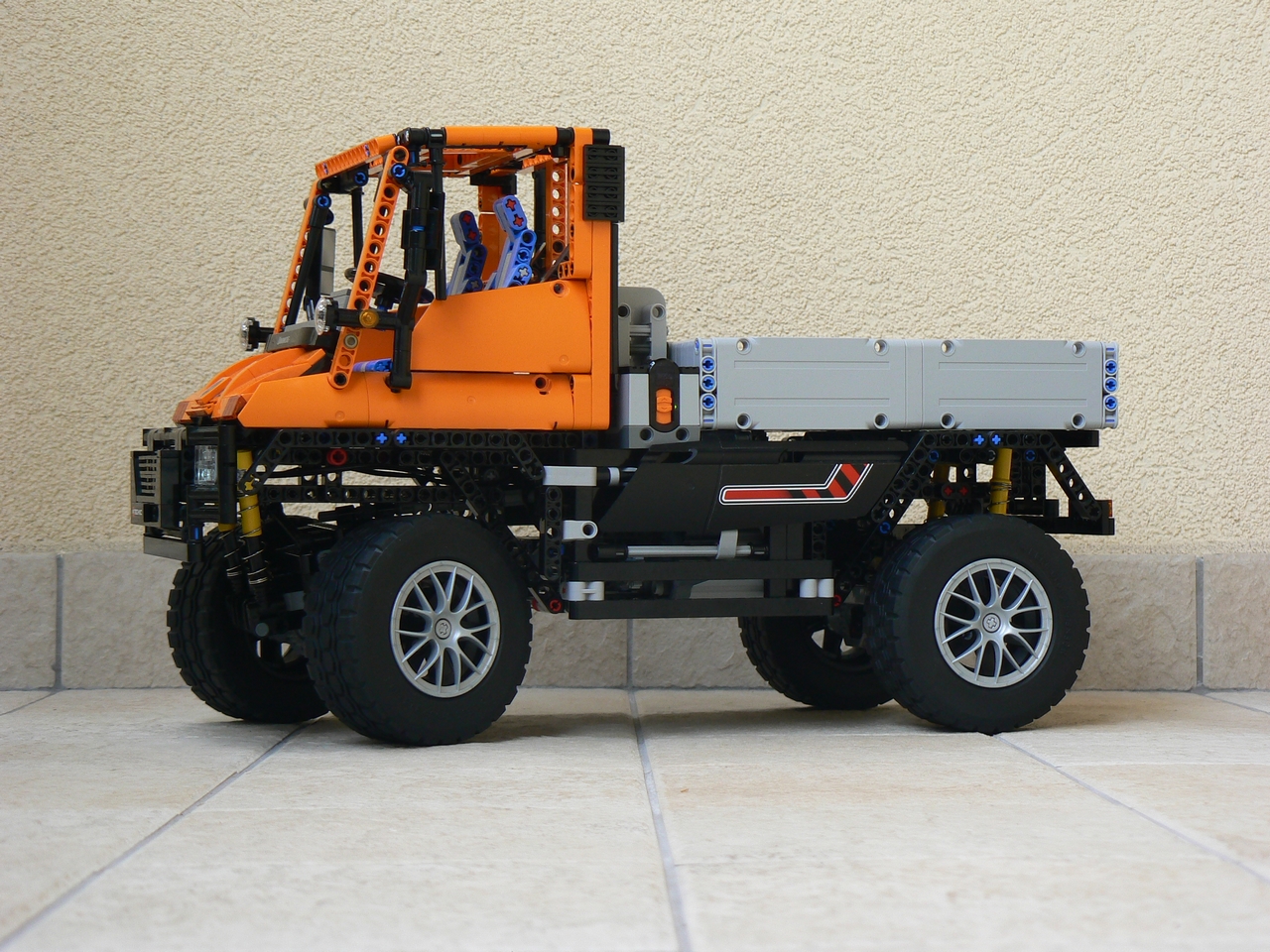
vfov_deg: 18.7
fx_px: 2898
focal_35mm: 79
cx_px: 635
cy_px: 476
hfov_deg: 24.7
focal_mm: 13.1
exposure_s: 1/40
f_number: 3.2
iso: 80
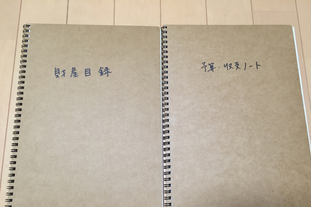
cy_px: 119
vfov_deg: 42.2
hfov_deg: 60.3
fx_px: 268
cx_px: 158
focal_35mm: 31
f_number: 2.2
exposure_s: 1/30
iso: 80
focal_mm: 4.15
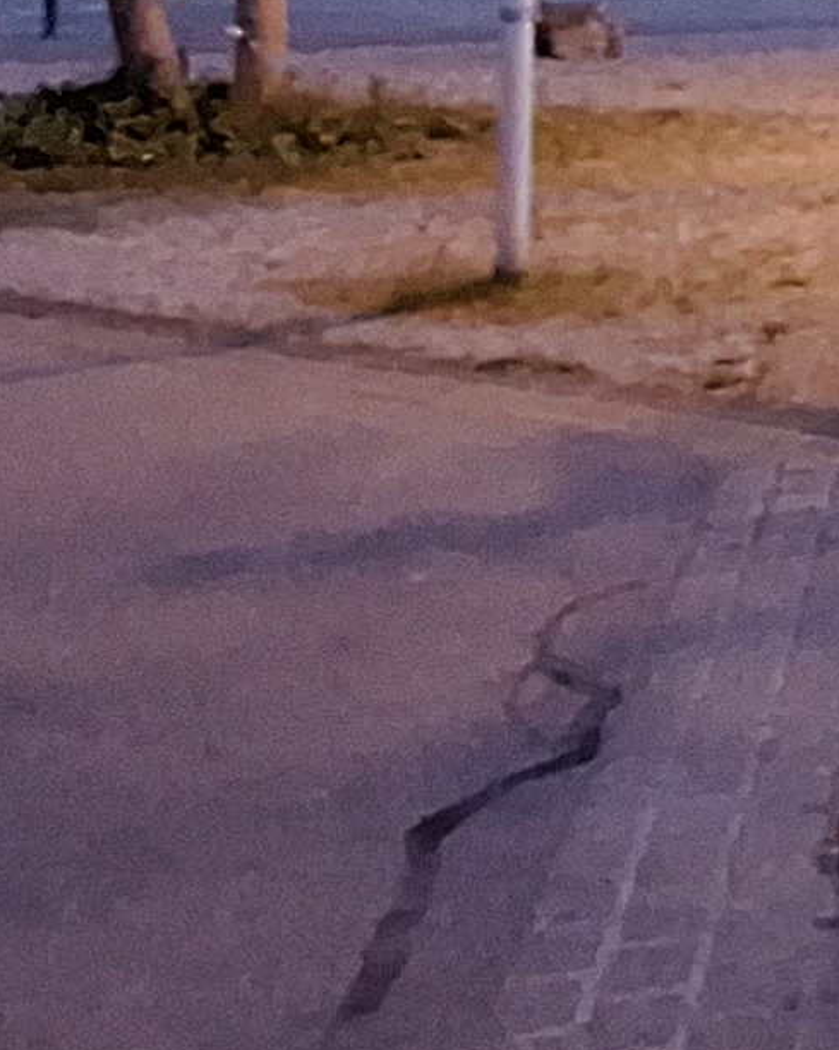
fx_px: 2578
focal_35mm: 83
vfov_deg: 20.7
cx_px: 2189
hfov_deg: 12.7
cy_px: -360
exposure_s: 1/20
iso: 400
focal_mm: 1.74
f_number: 2.2
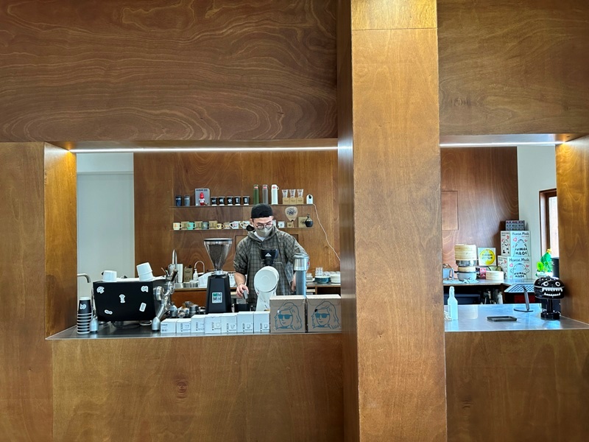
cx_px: 294
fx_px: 408
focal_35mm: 24
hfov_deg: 71.6
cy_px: 221
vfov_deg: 56.8
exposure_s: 1/60
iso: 400
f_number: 1.78
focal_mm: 6.86
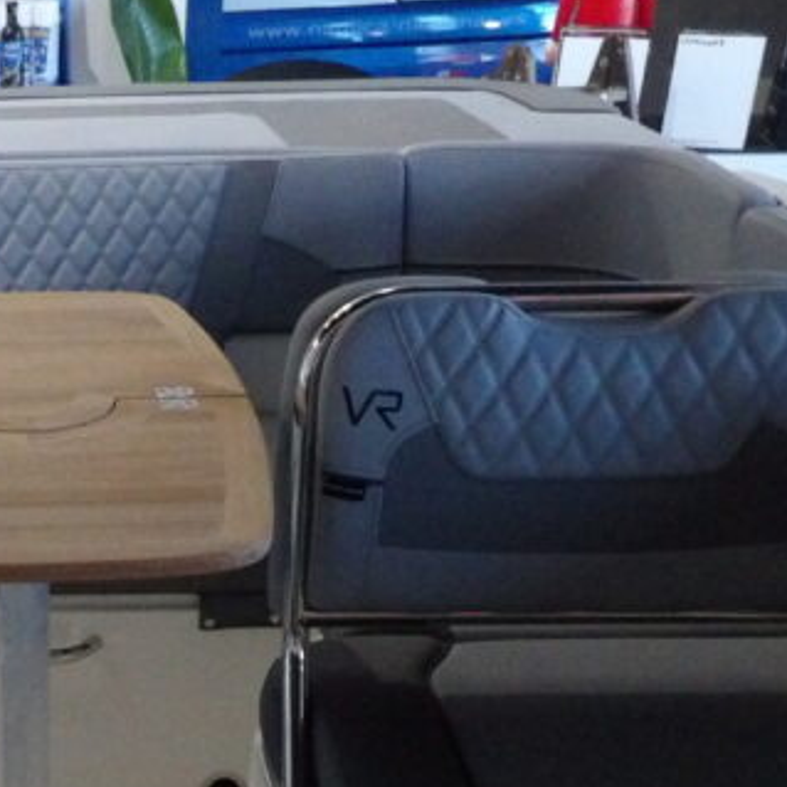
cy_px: 856
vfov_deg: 23.8
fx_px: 1749
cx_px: -72
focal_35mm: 68
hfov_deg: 23.8
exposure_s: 1/60
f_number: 3.2
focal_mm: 4.3
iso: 800
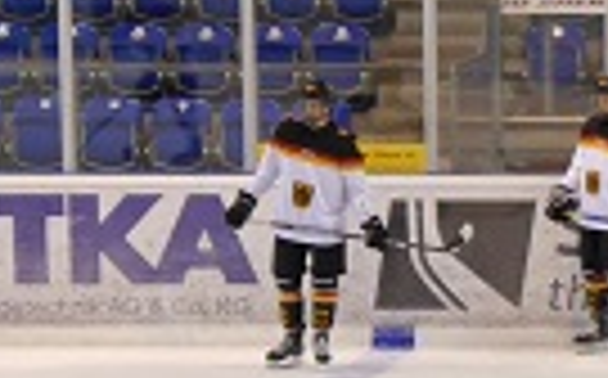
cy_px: 389
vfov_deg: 4.3
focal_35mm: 302
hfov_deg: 6.6
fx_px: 4998
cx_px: 1554
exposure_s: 1/60
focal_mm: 26
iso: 640
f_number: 4.7
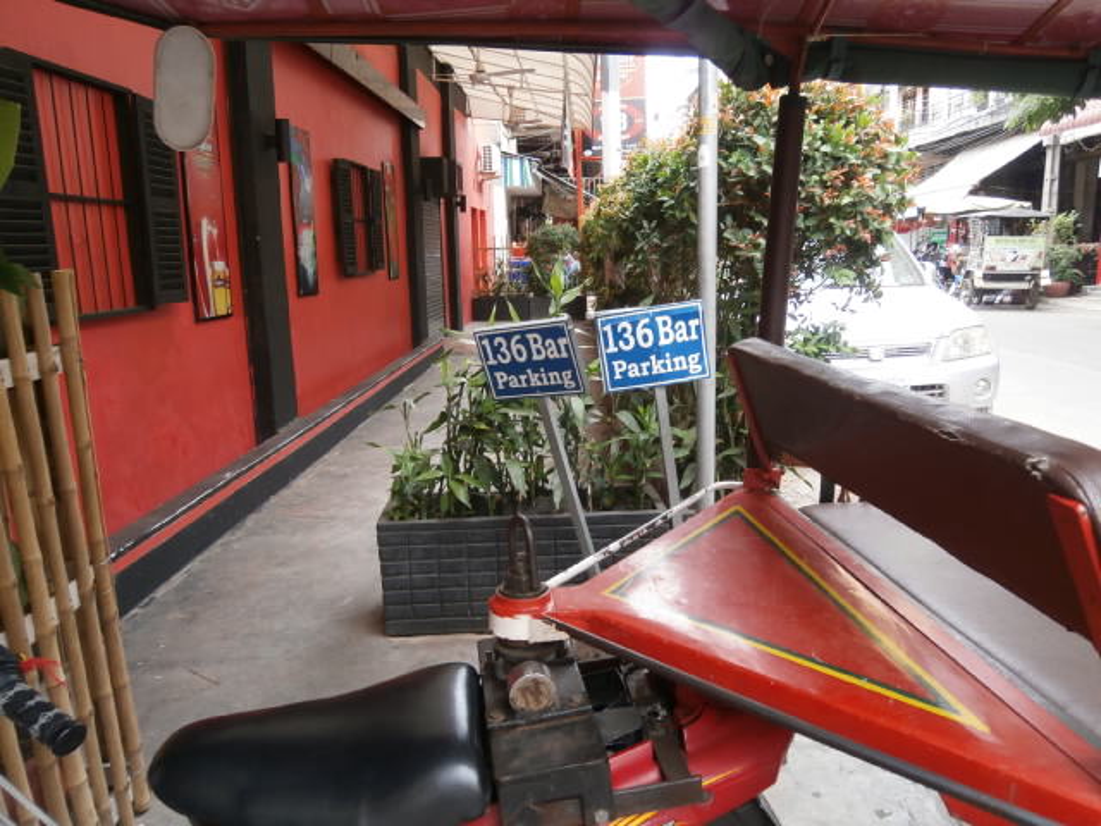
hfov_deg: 67.3
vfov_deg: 53.1
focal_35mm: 26
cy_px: 413
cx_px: 550
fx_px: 827
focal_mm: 4.7
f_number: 2.8
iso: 100
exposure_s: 1/100
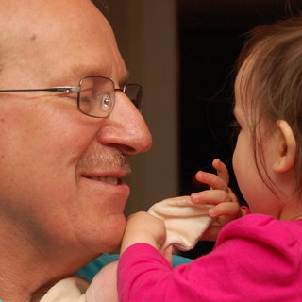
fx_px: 1728
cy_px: 207
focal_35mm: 175
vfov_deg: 10.0
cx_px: 157
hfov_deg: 10.0
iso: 400
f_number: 5.6
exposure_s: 1/60
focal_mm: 55
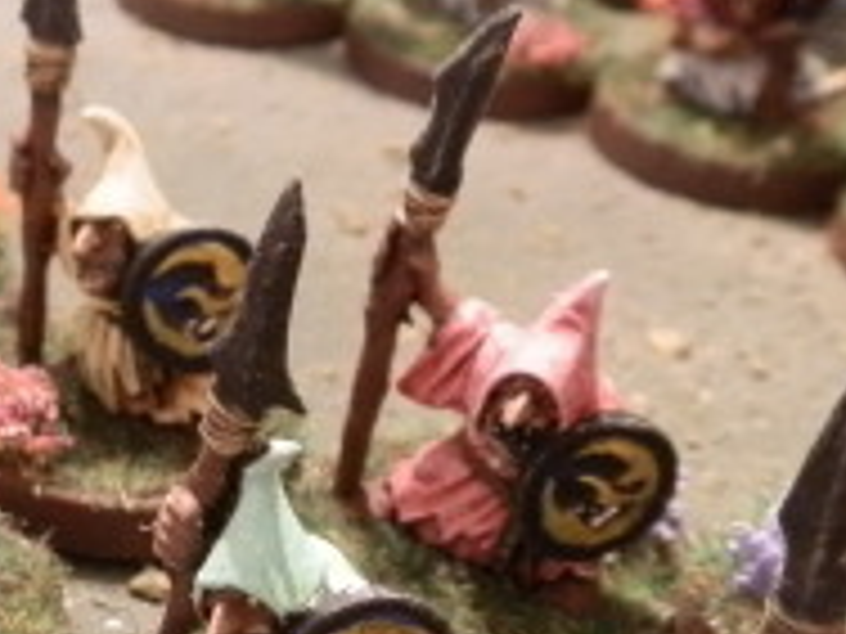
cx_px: -14
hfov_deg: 23.3
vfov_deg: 18.3
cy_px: 481
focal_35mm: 80
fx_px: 1955
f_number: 3.1
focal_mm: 5
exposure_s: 1/40
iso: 400
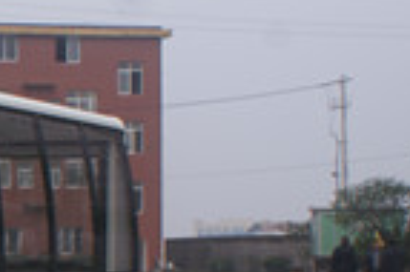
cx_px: -295
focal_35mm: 126
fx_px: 1433
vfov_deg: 10.7
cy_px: 302
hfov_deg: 14.6
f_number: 10
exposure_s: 1/125
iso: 100
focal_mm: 20
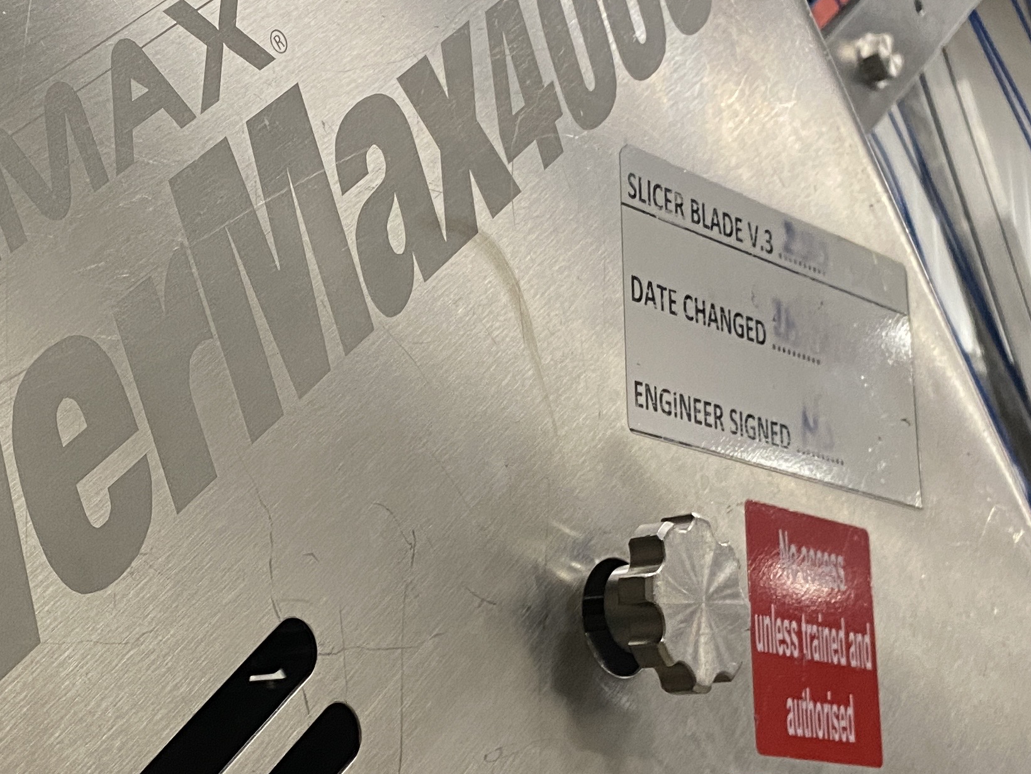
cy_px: 471
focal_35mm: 64
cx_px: 130
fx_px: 1906
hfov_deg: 29.2
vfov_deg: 22.9
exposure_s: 1/50
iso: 250
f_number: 1.8
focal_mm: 4.25
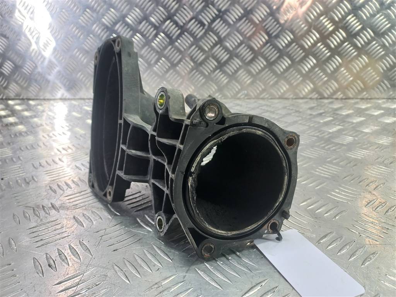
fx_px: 286
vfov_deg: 54.9
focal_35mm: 25
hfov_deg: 69.4
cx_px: 198
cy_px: 148
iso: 160
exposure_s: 1/50
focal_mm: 4.6
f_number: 1.8
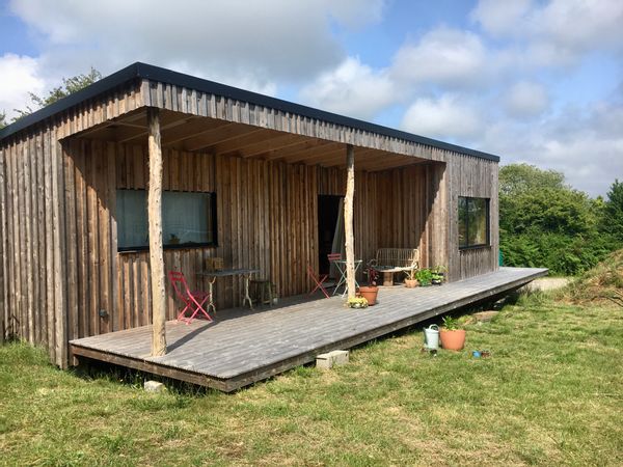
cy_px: 234
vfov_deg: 48.2
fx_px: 522
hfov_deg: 61.7
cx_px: 312
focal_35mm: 29
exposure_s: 1/1637
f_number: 2.2
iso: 25
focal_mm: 4.15
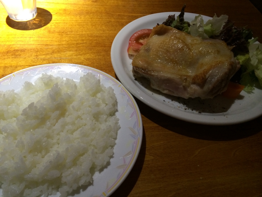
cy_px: 98
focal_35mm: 30
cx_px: 131
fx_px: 227
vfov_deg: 46.8
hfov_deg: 60.0
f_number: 2.2
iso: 160
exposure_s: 1/30
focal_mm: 4.12
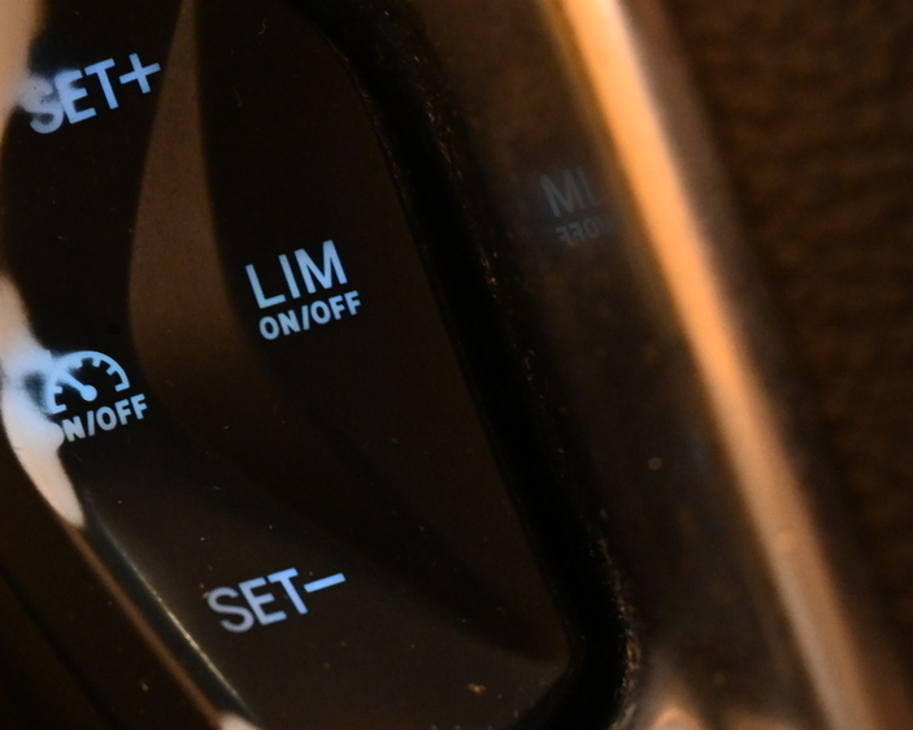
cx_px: 149
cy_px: 431
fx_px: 2541
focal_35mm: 94
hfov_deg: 20.1
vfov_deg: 16.3
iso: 2800
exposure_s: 1/50
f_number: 5.6
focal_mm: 29
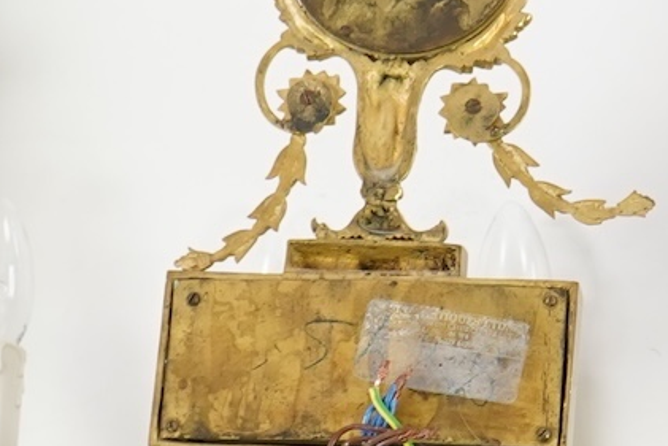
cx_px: 741
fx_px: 4102
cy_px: 262
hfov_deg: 9.2
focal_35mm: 221
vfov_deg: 6.2
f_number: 4.5
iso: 500
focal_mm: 31
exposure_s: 1/60
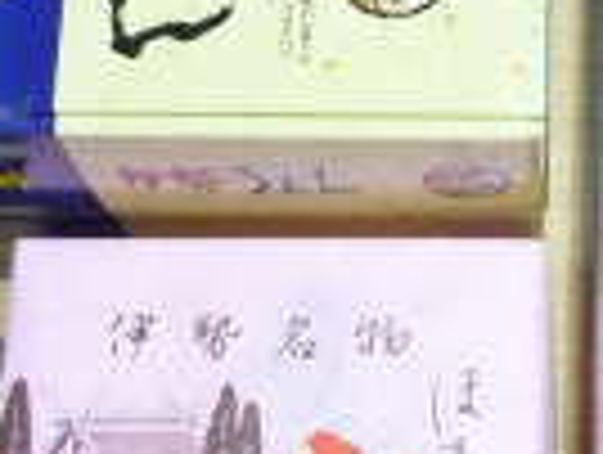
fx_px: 1623
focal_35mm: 93
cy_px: 281
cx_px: 540
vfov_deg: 15.9
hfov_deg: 20.6
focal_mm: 4.4
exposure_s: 1/13
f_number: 2.8
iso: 400
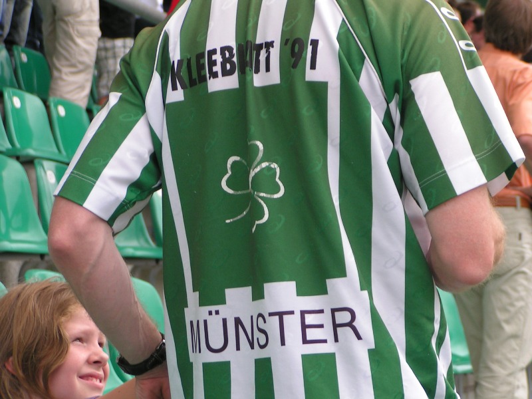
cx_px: 266
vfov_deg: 10.9
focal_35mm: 136
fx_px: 2090
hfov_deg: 14.5
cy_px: 200
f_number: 3.5
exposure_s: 1/200
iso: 50
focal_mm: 20.9
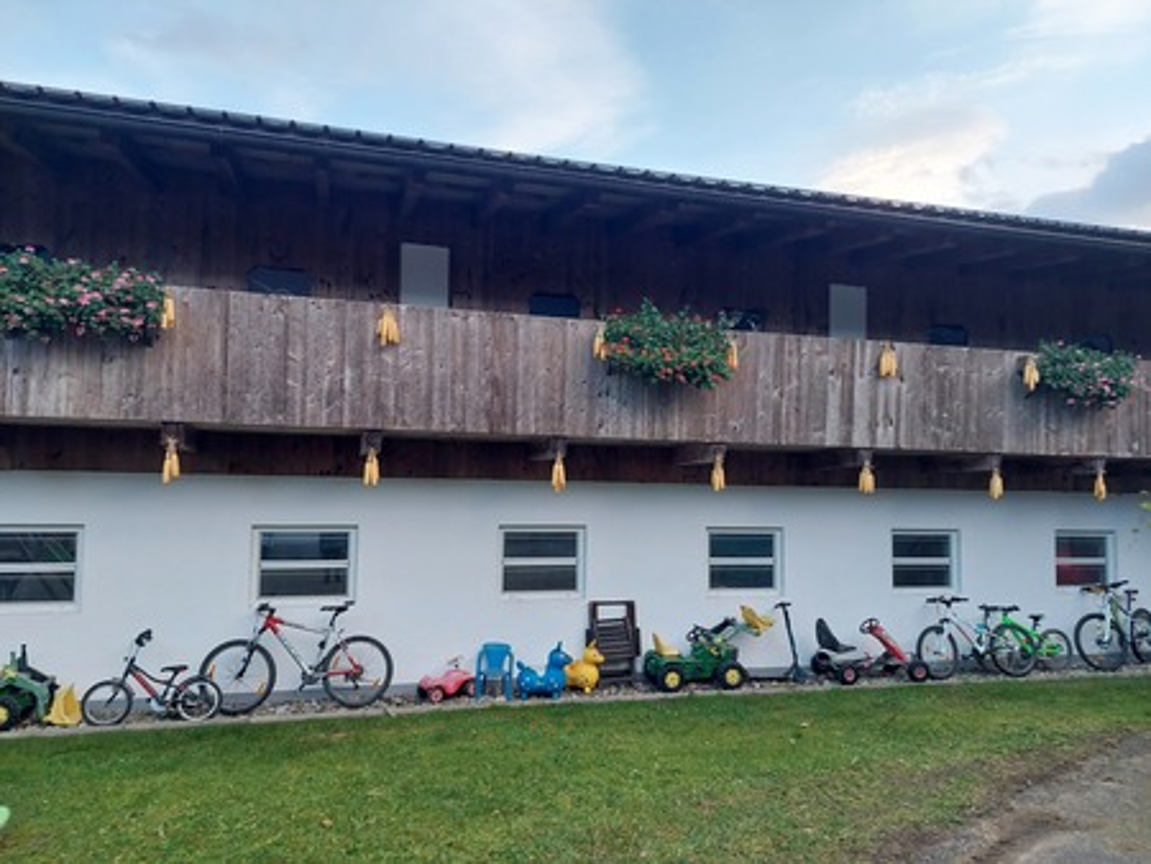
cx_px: 576
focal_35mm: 25
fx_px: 832
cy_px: 432
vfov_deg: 54.9
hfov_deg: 69.4
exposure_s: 1/50
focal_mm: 5.23
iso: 80
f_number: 1.8
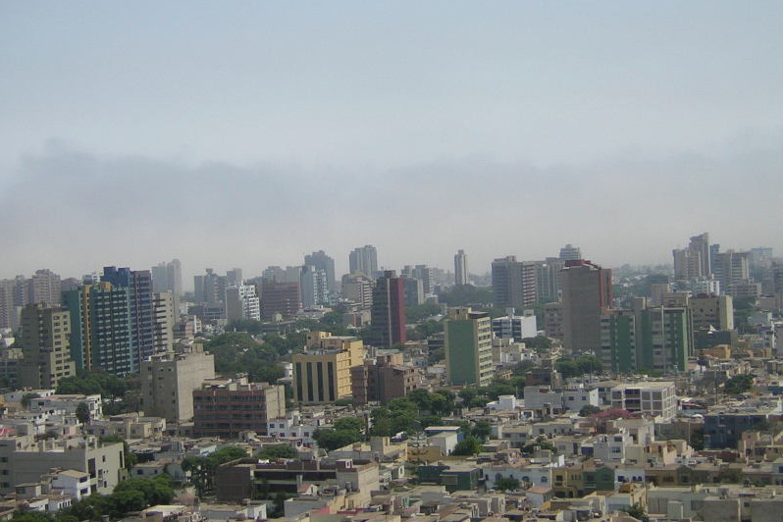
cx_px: 392
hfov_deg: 27.7
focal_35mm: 73
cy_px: 265
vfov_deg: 18.7
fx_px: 1588
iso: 50
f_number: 3.6
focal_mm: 9.1
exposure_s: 1/1250
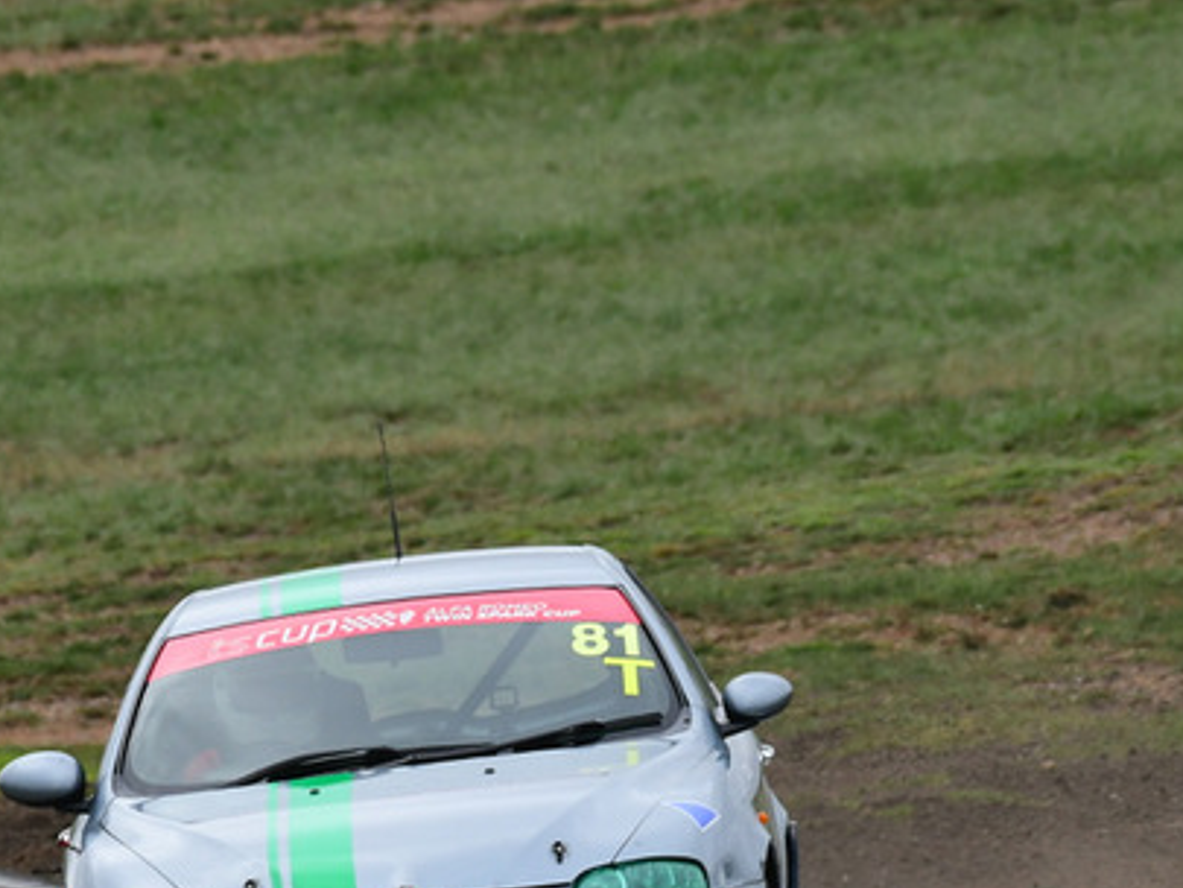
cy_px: 660
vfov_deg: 1.0
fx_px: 48714
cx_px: 450
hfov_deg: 1.4
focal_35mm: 1425
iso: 640
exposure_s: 1/640
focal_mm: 500
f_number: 11
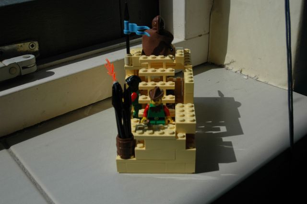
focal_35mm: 42
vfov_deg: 31.9
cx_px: 154
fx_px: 358
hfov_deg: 46.4
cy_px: 102
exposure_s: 1/640
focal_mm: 28
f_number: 13
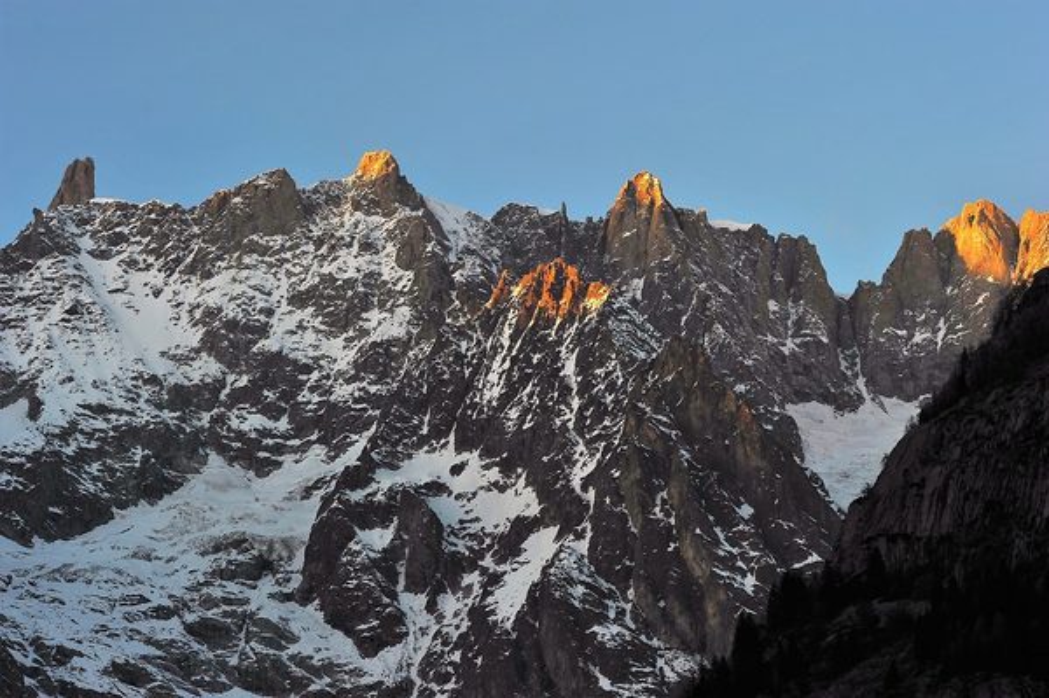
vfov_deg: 10.1
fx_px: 3930
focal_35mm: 135
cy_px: 349
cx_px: 524
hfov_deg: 15.2
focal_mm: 135
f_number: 7.1
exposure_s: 1/160
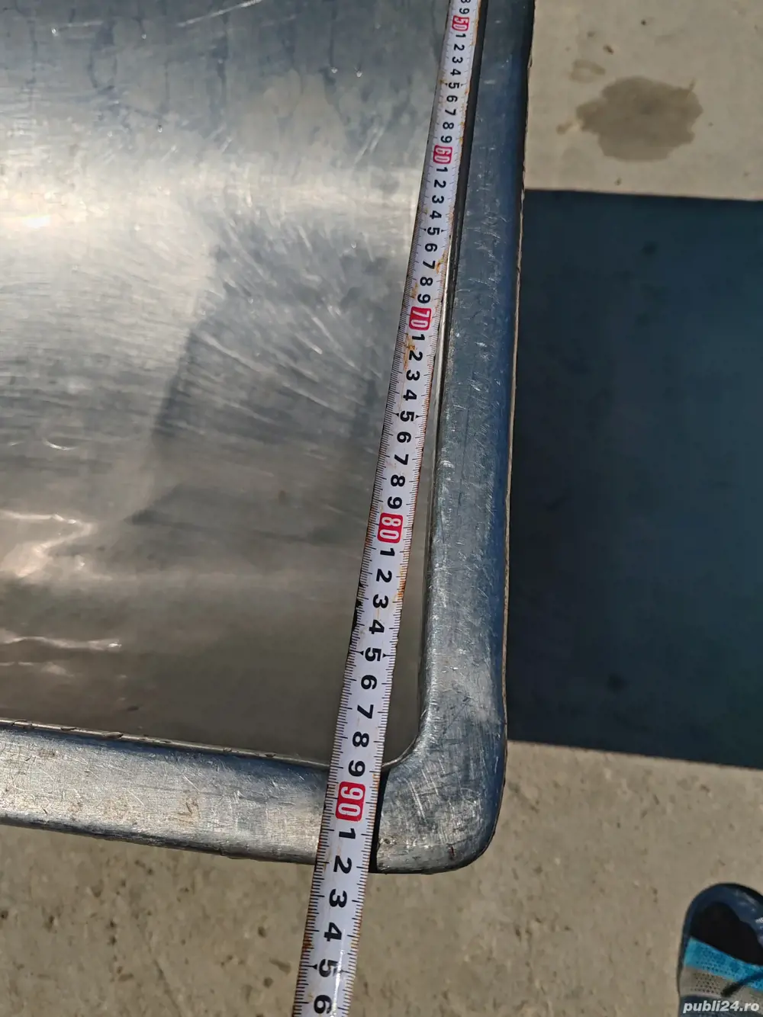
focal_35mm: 27
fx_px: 794
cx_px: 382
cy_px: 508
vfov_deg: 65.3
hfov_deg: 51.3
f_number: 1.9
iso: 50
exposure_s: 1/6000
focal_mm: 6.12
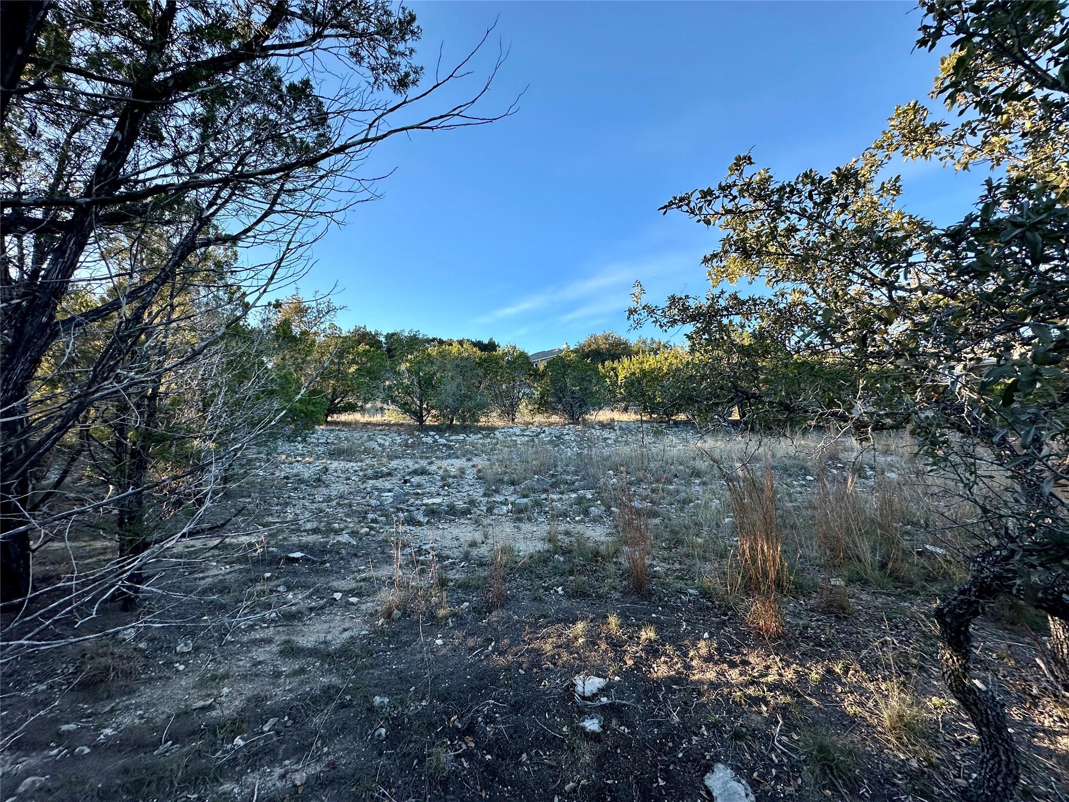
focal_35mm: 14
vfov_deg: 85.7
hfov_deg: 102.1
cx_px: 534
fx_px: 432
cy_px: 401
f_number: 2.2
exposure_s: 1/500
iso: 40
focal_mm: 2.22
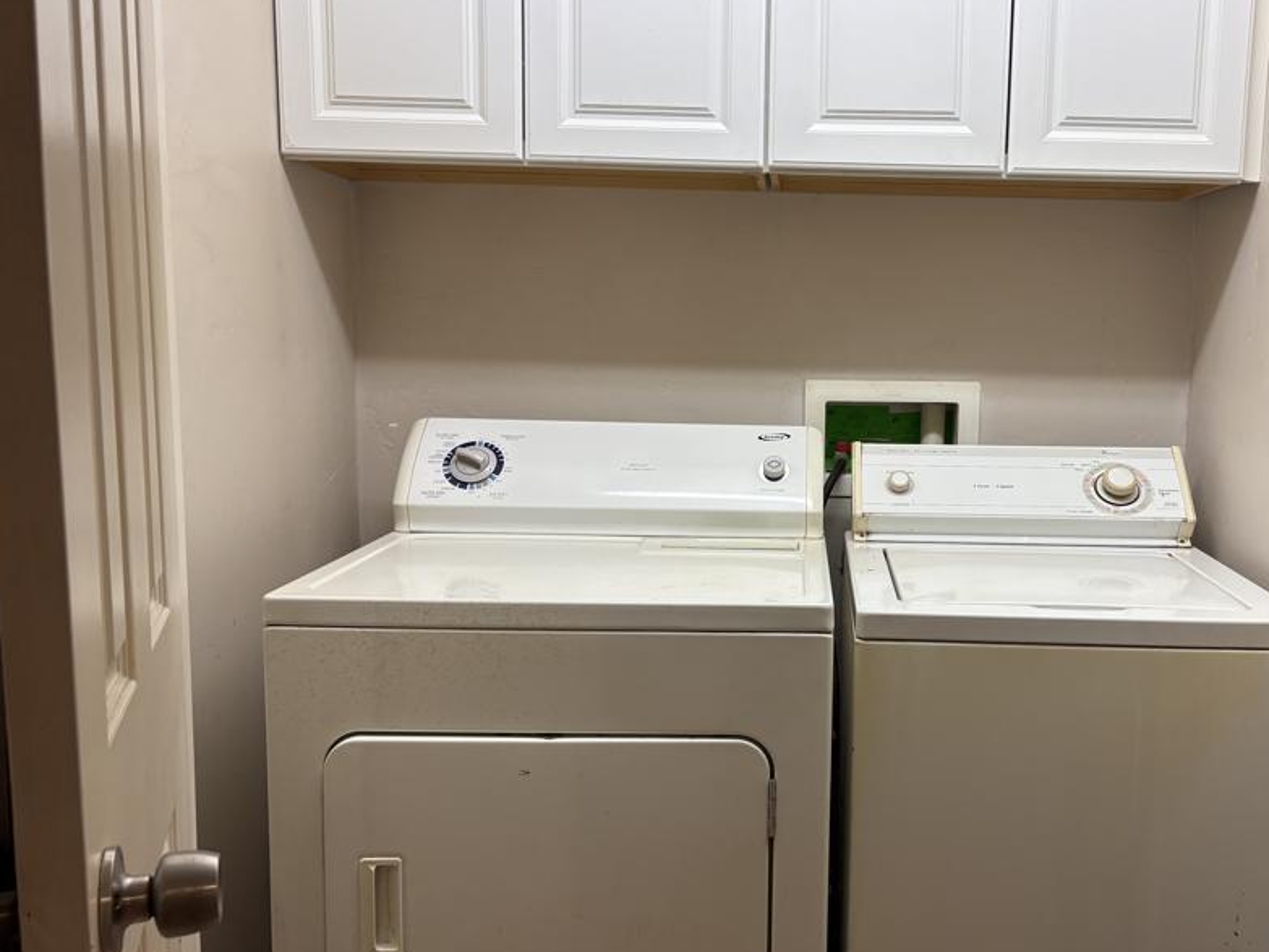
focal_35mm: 34
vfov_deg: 41.8
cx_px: 817
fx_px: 1246
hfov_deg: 53.2
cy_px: 483
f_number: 1.6
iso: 125
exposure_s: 1/120
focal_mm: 5.96
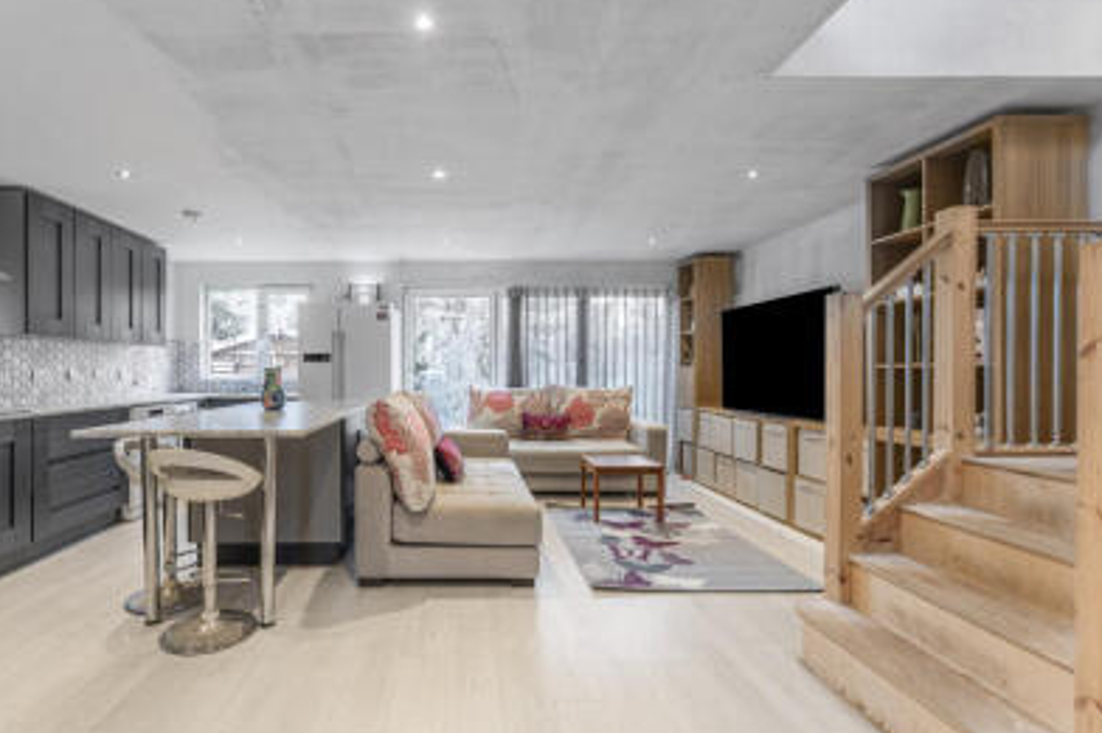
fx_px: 520
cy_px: 381
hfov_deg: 92.5
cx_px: 461
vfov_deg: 70.4
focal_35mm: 17
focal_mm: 14
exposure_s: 1/6
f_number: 8
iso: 200
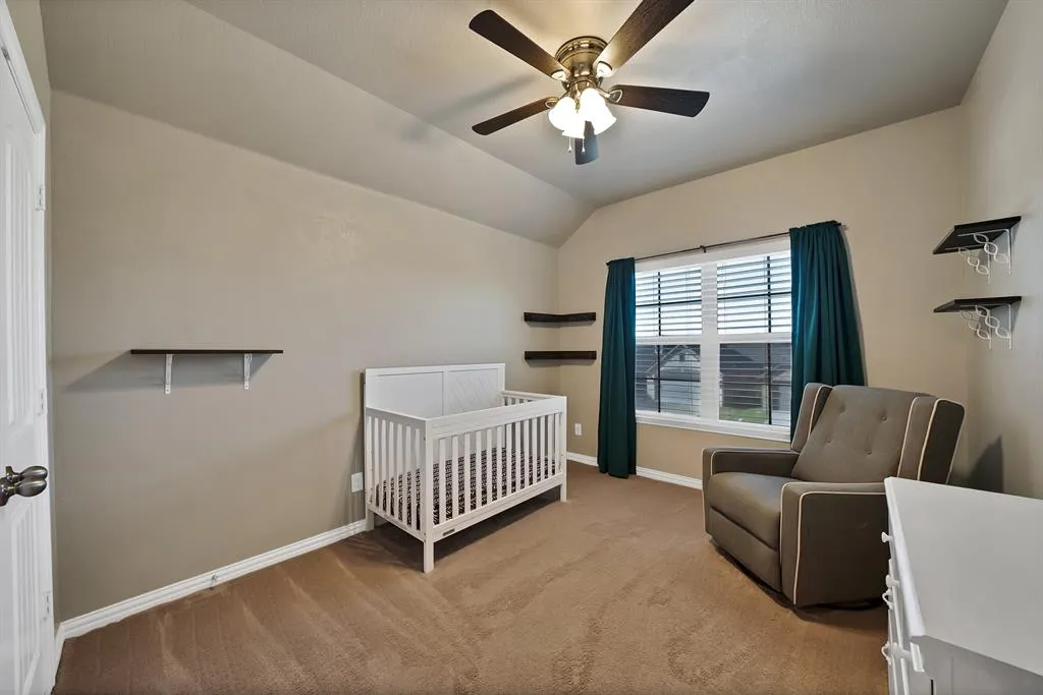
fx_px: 348
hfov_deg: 112.6
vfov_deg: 90.0
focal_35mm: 12
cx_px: 522
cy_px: 348
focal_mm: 12
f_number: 9
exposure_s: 1/2.5
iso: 640
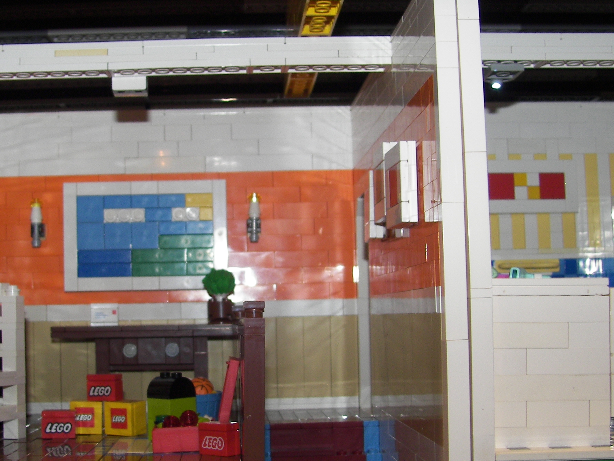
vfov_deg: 26.6
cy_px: 246
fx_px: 976
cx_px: 227
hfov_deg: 34.7
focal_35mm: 55
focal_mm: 6
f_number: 2.8
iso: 64
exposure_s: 1/30
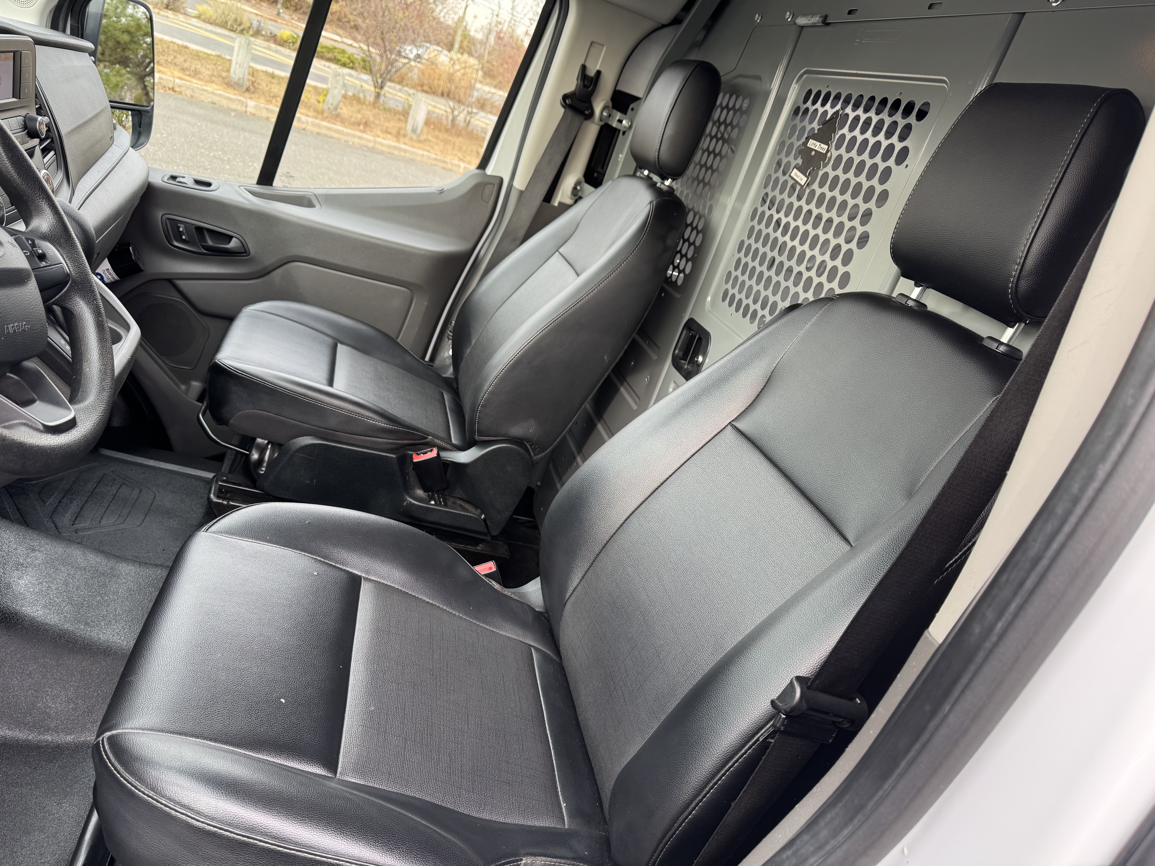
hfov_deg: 71.6
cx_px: 578
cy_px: 433
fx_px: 801
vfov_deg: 56.8
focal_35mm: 24
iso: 64
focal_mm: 6.76
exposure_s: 1/128
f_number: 1.78
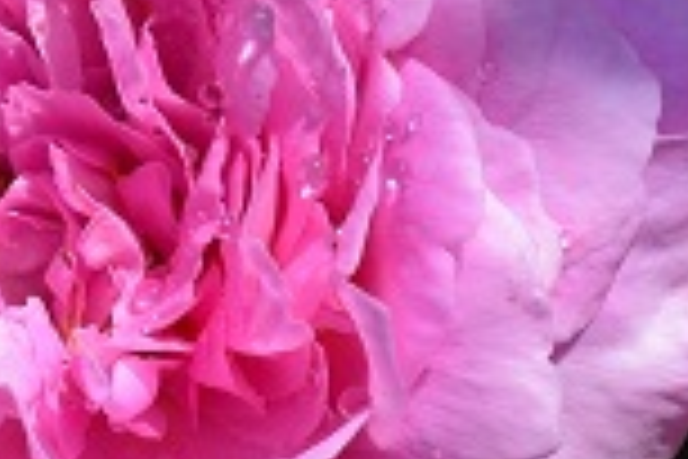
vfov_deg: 3.0
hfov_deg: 4.5
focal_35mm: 459
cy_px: -63
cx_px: 90
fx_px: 8771
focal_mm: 52
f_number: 11
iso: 280
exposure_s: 1/500
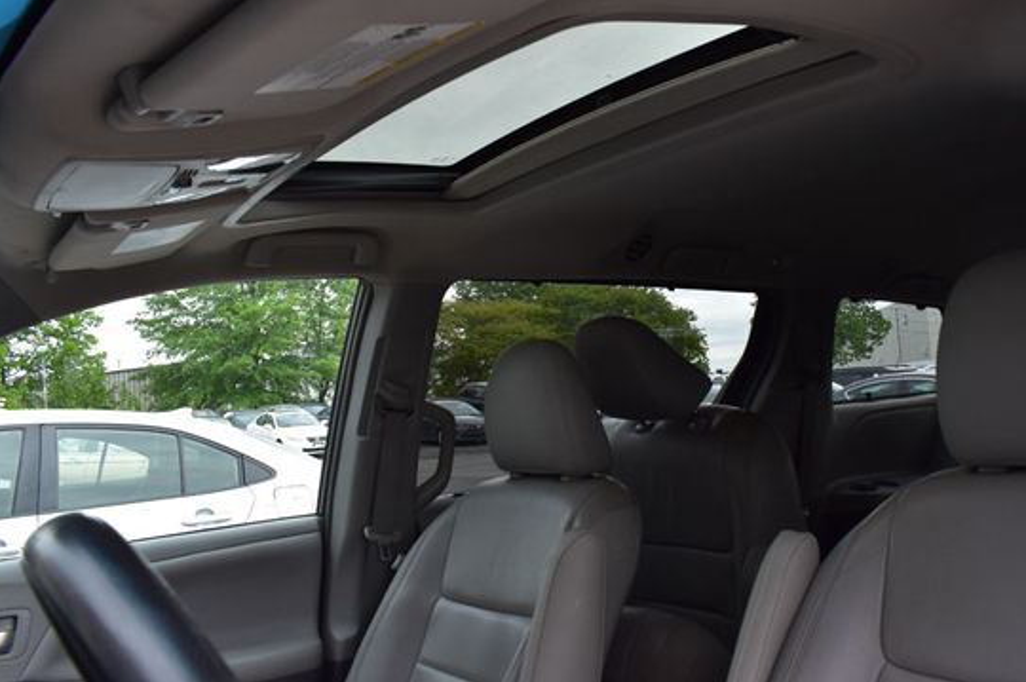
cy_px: 298
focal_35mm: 32
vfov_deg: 41.0
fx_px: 911
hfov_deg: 58.6
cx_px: 576
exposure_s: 1/125
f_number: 9
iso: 400
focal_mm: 18
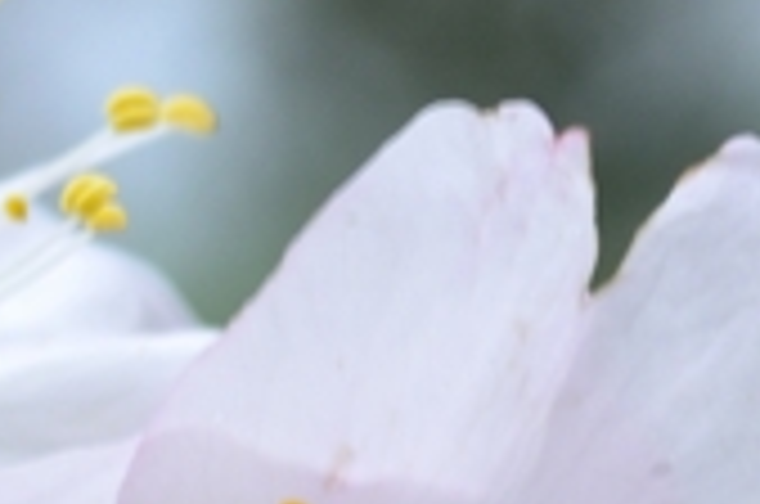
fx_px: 10536
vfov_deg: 2.7
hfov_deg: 4.1
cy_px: 549
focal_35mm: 500
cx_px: -576
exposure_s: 1/60
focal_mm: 55
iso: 100
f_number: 8
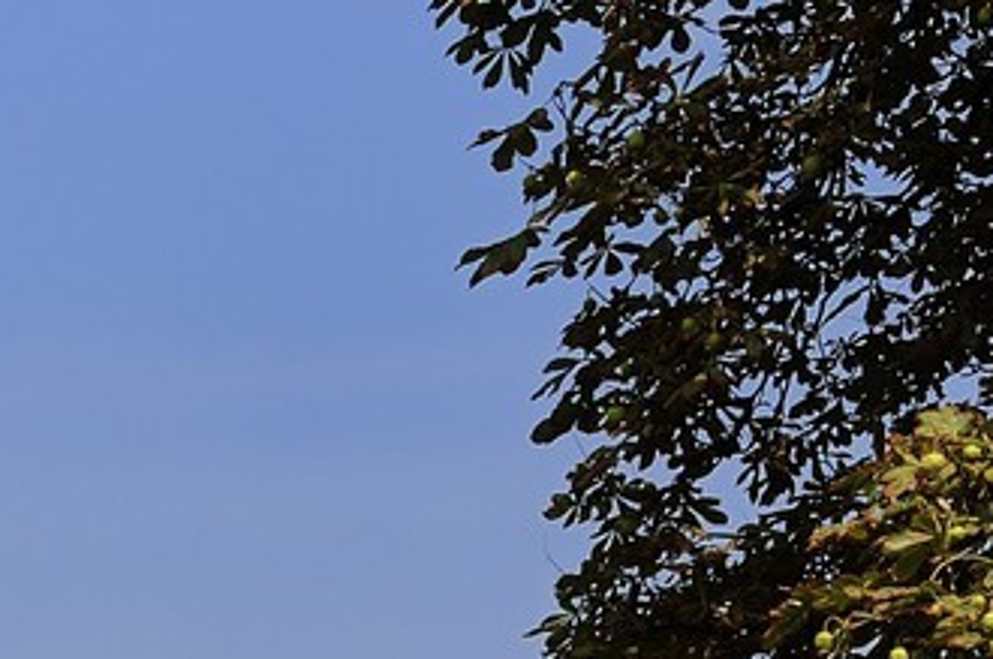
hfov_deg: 6.6
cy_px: 1511
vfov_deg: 4.5
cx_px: -1134
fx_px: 8290
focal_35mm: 301
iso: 200
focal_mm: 62
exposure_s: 1/160
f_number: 13
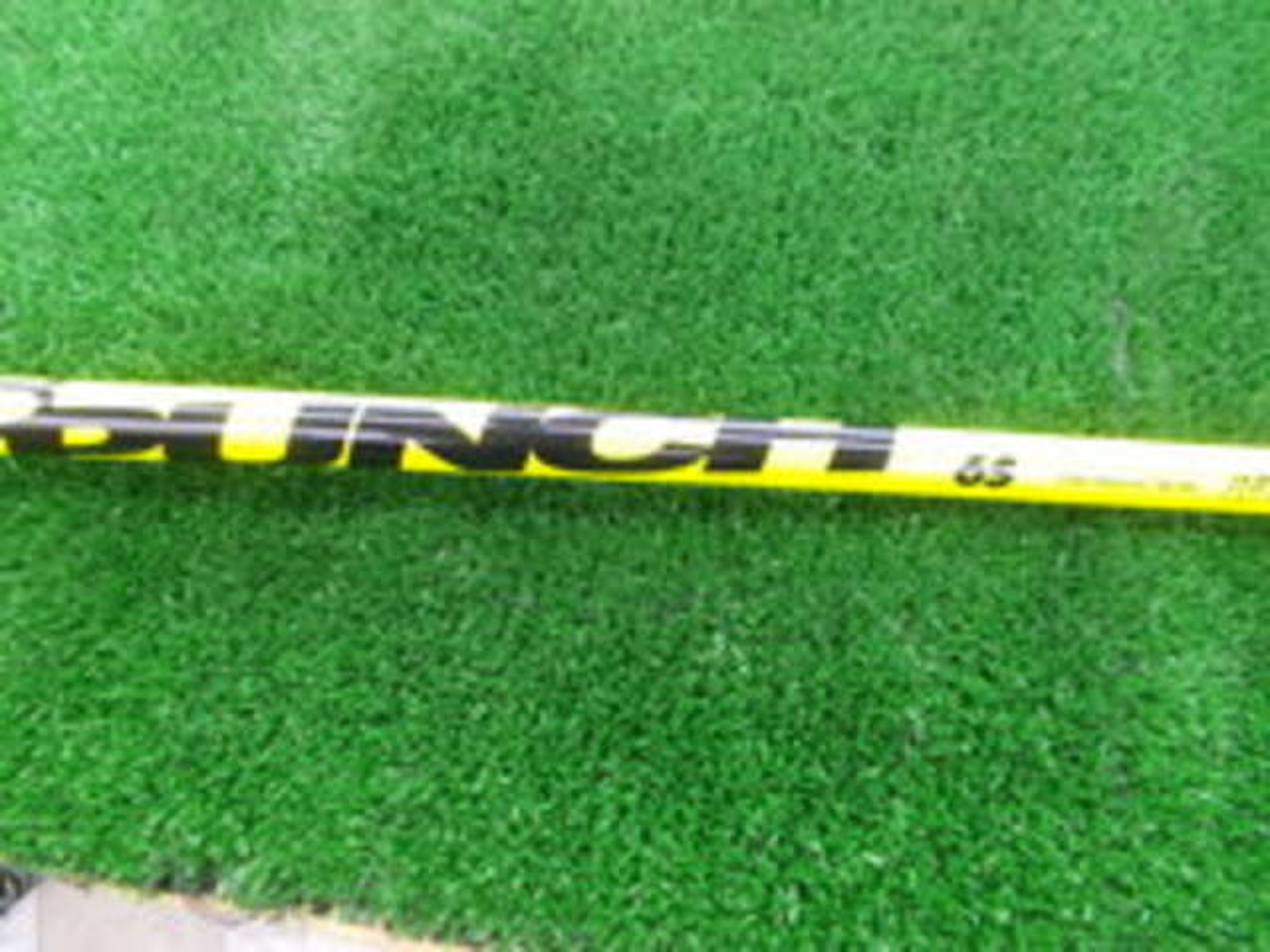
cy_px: 476
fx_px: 954
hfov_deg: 67.3
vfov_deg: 53.1
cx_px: 635
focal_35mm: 26
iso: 200
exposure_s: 1/10
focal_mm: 4.6
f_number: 3.2
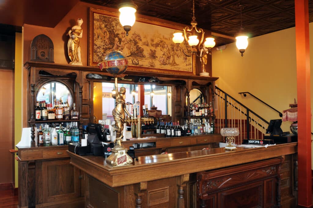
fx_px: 260
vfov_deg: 43.5
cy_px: 104
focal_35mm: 30
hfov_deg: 62.0
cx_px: 156
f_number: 14
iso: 200
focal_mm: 20
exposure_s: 1.3
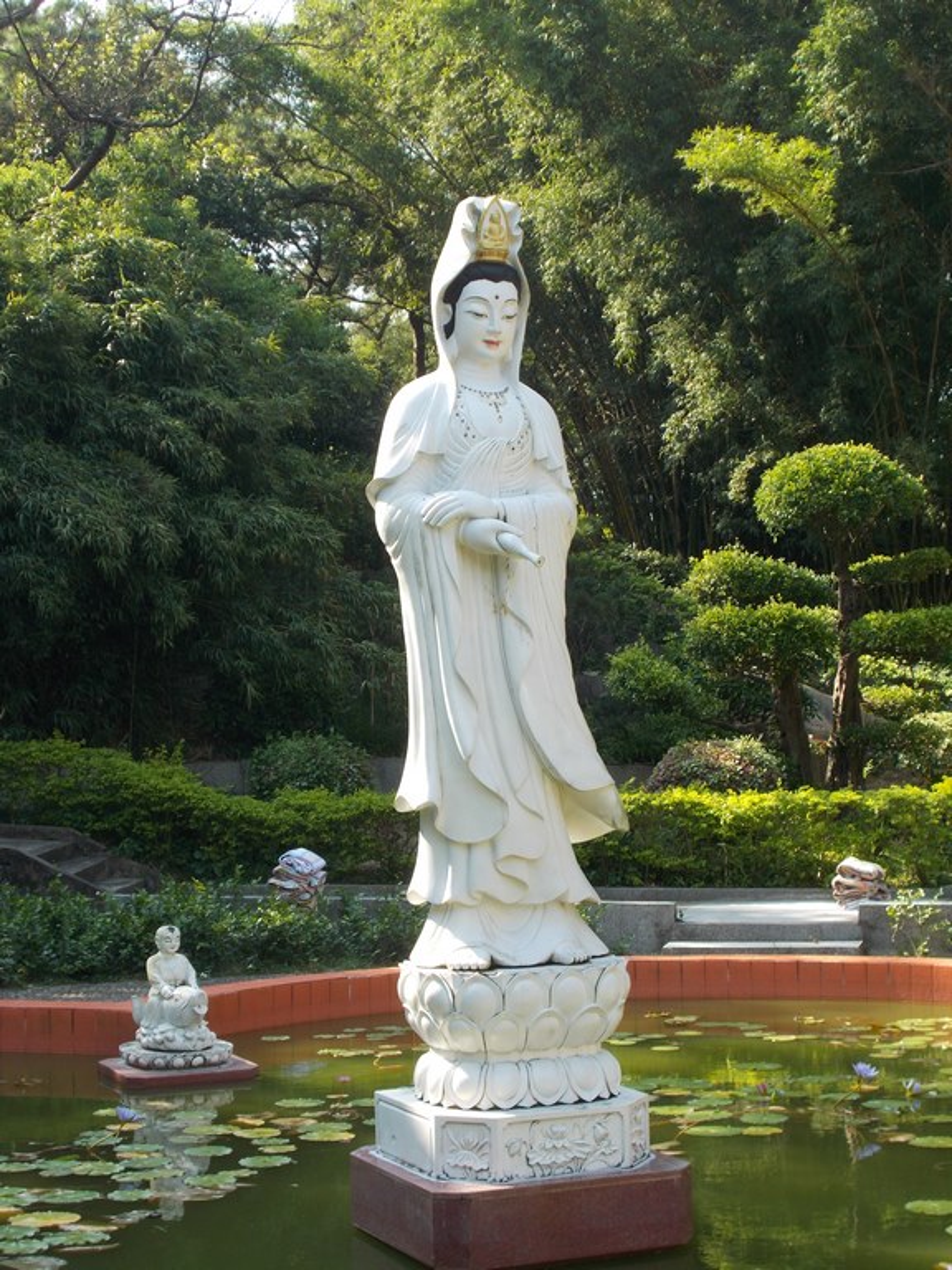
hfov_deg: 25.2
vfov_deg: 33.2
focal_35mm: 58
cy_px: 635
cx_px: 476
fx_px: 2127
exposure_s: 1/100
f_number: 4.9
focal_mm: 10.3
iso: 80
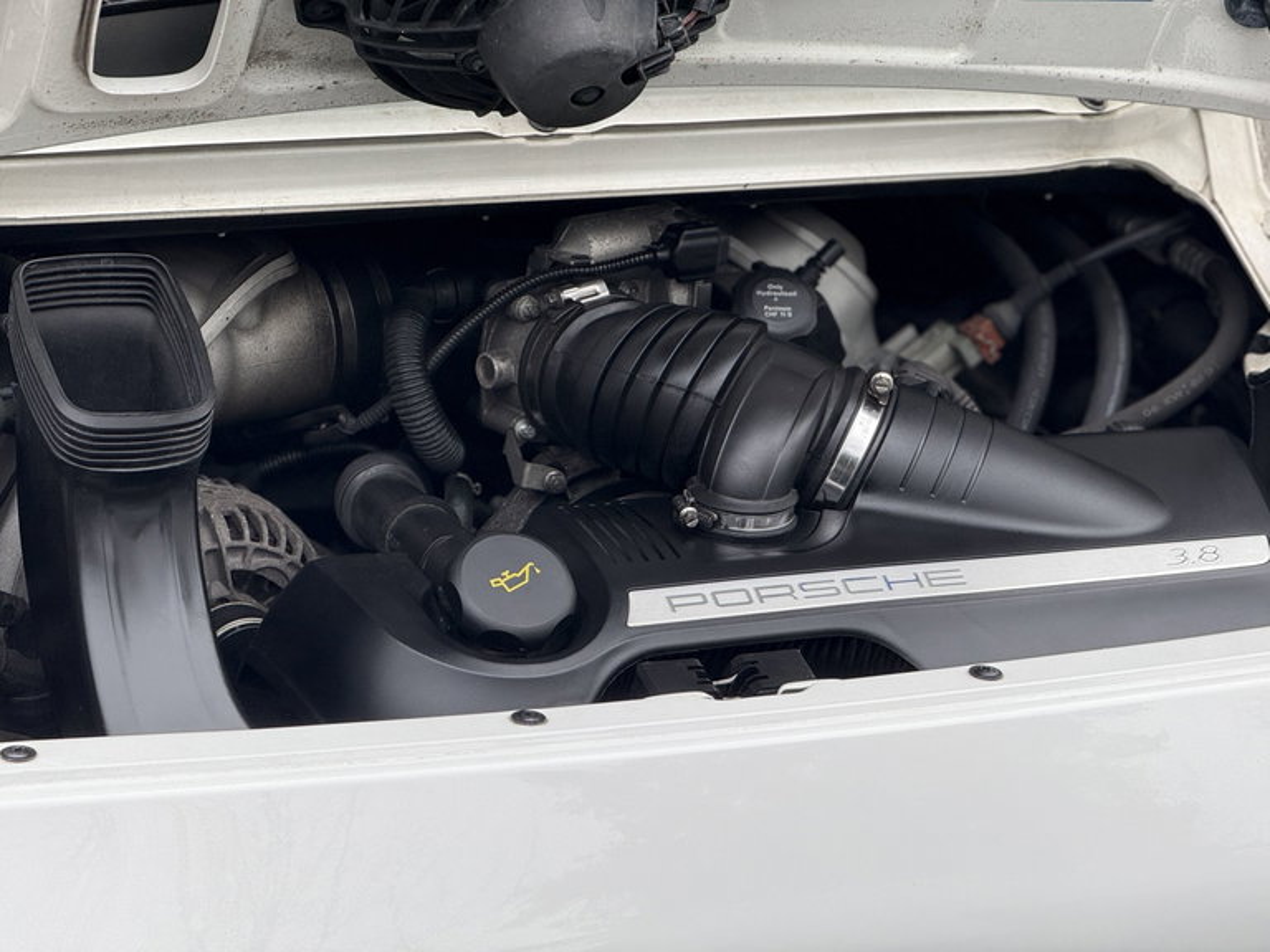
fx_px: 4403
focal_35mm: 120
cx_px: 635
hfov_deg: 16.4
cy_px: 476
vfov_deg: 12.3
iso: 80
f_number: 2.8
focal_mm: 15.66
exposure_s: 1/99
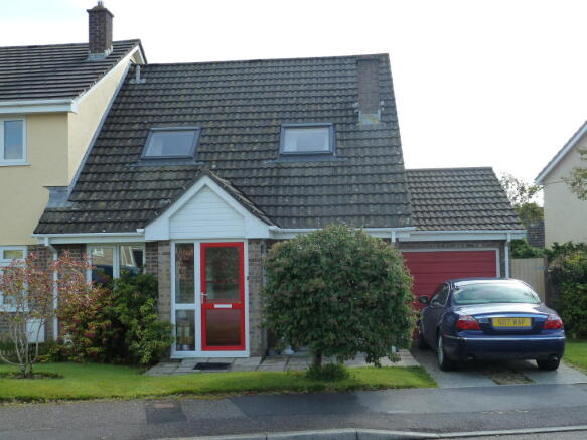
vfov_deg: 35.9
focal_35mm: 40
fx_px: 678
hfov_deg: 46.8
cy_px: 220
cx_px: 294
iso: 125
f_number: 4
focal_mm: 6.5
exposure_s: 1/250
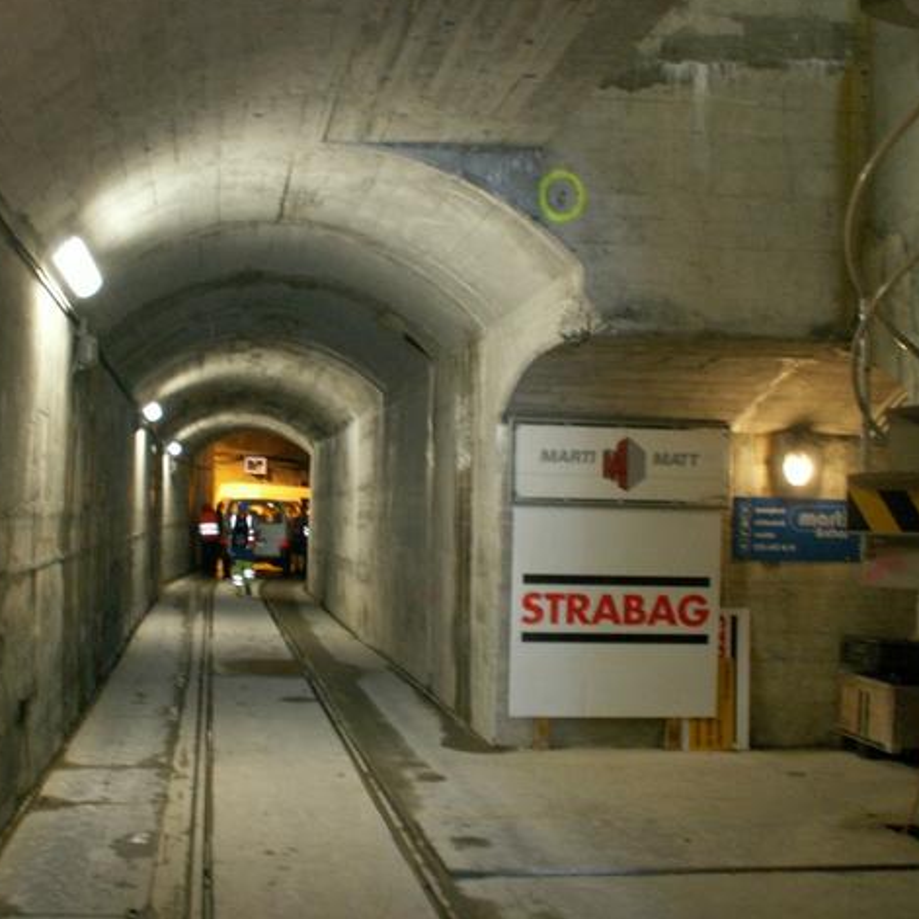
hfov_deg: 39.6
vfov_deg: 40.0
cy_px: 455
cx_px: 314
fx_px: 1262
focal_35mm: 42
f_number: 2.8
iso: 160
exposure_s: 1/6
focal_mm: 5.88
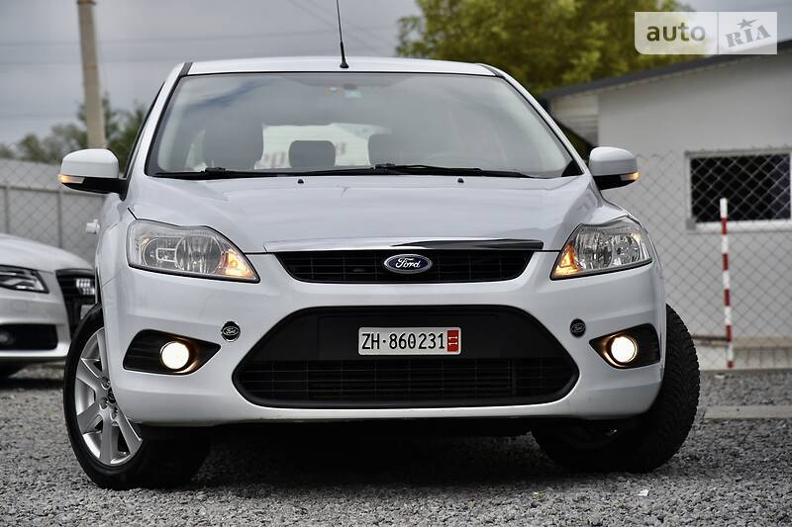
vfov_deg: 11.4
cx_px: 396
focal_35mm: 120
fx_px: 2639
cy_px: 264
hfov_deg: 17.1
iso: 200
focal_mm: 120
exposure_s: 1/640
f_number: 6.3
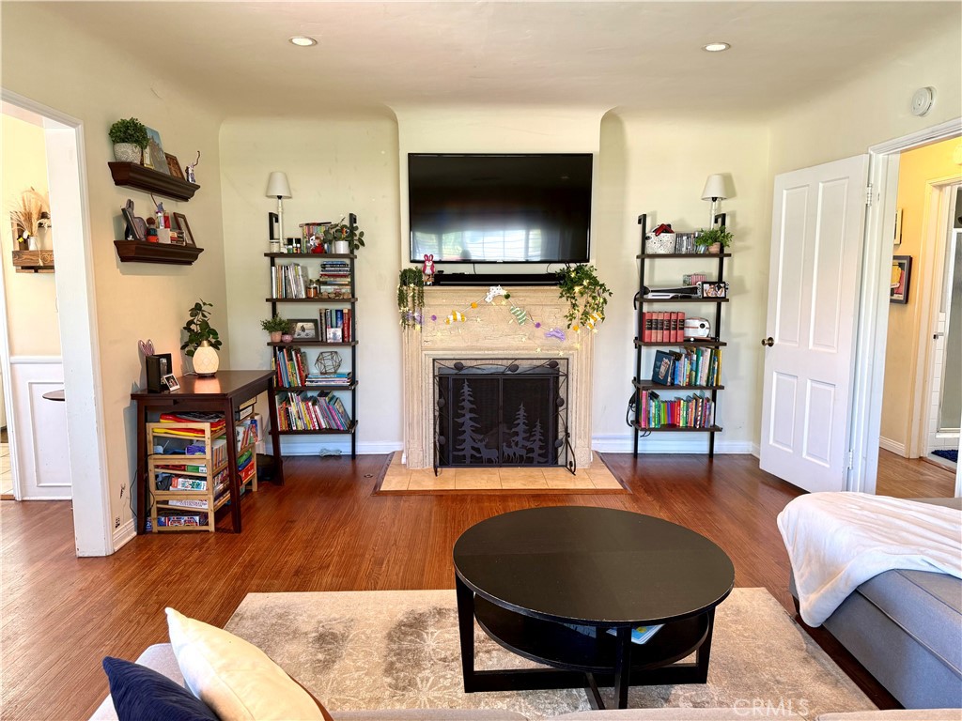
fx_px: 667
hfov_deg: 71.6
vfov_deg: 56.8
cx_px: 481
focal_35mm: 24
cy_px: 360
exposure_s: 1/60
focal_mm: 6.76
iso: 160
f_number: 1.78
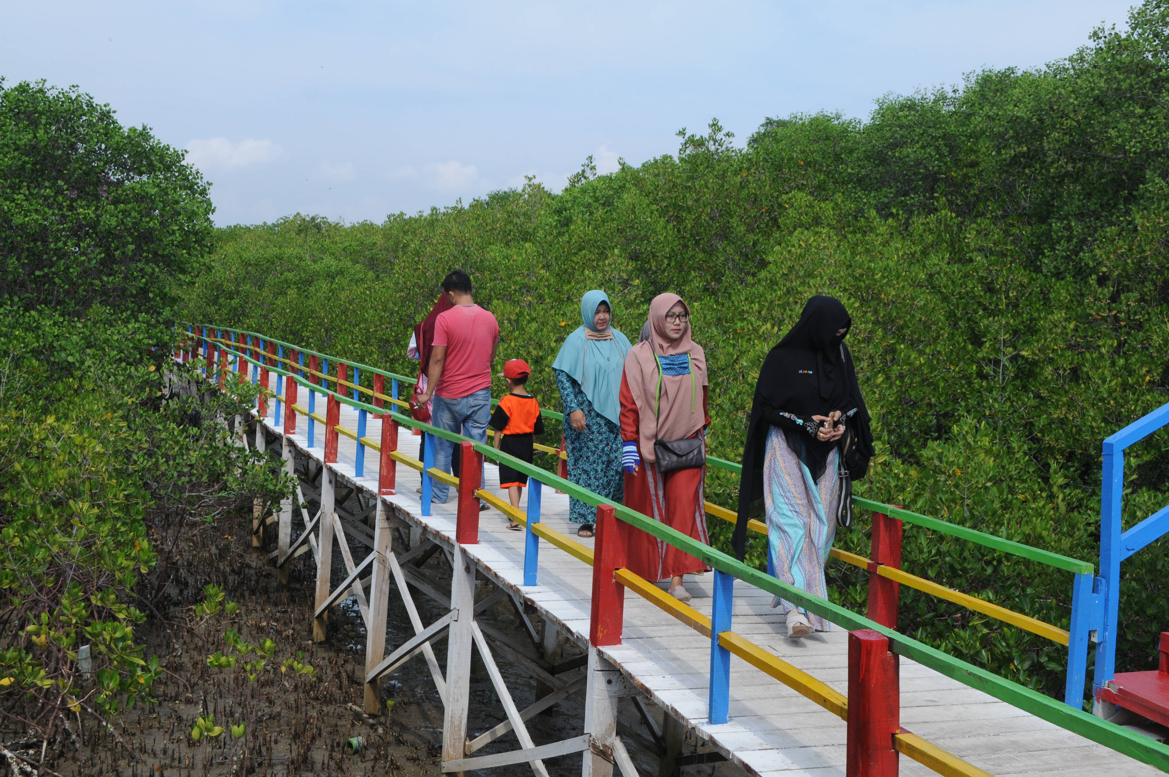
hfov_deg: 41.2
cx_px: 584
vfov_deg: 28.0
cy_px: 388
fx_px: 1557
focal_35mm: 48
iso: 400
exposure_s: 1/640
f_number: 8
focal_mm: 32
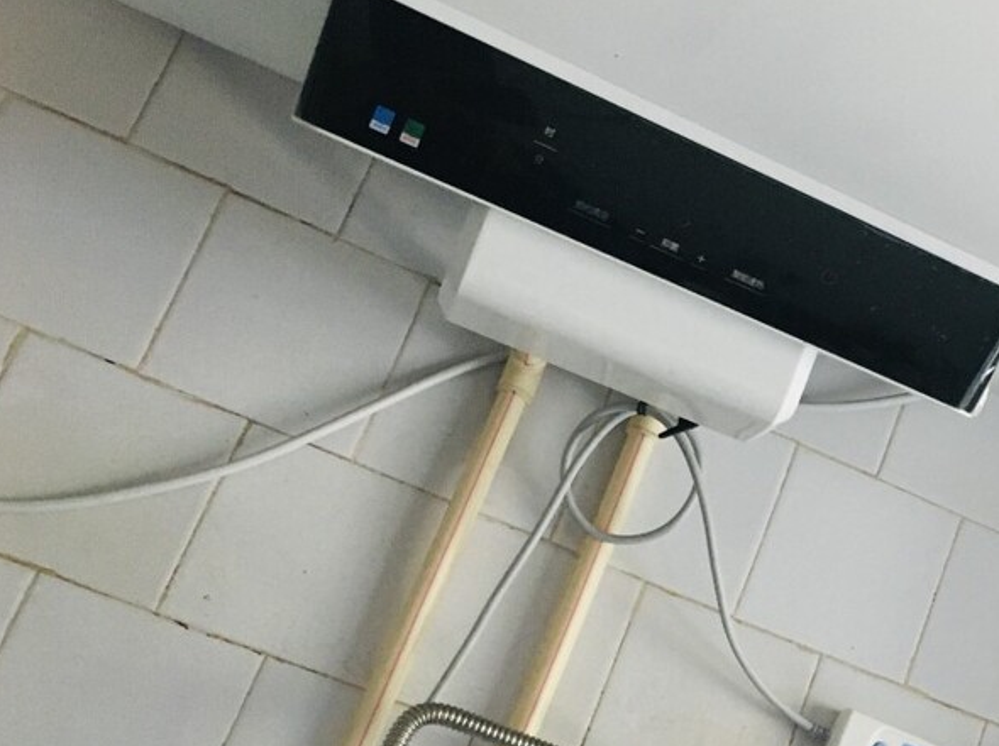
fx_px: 1701
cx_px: 952
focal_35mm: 59
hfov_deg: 30.8
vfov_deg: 24.6
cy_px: 496
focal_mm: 4.15
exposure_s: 1/33
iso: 160
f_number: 2.2
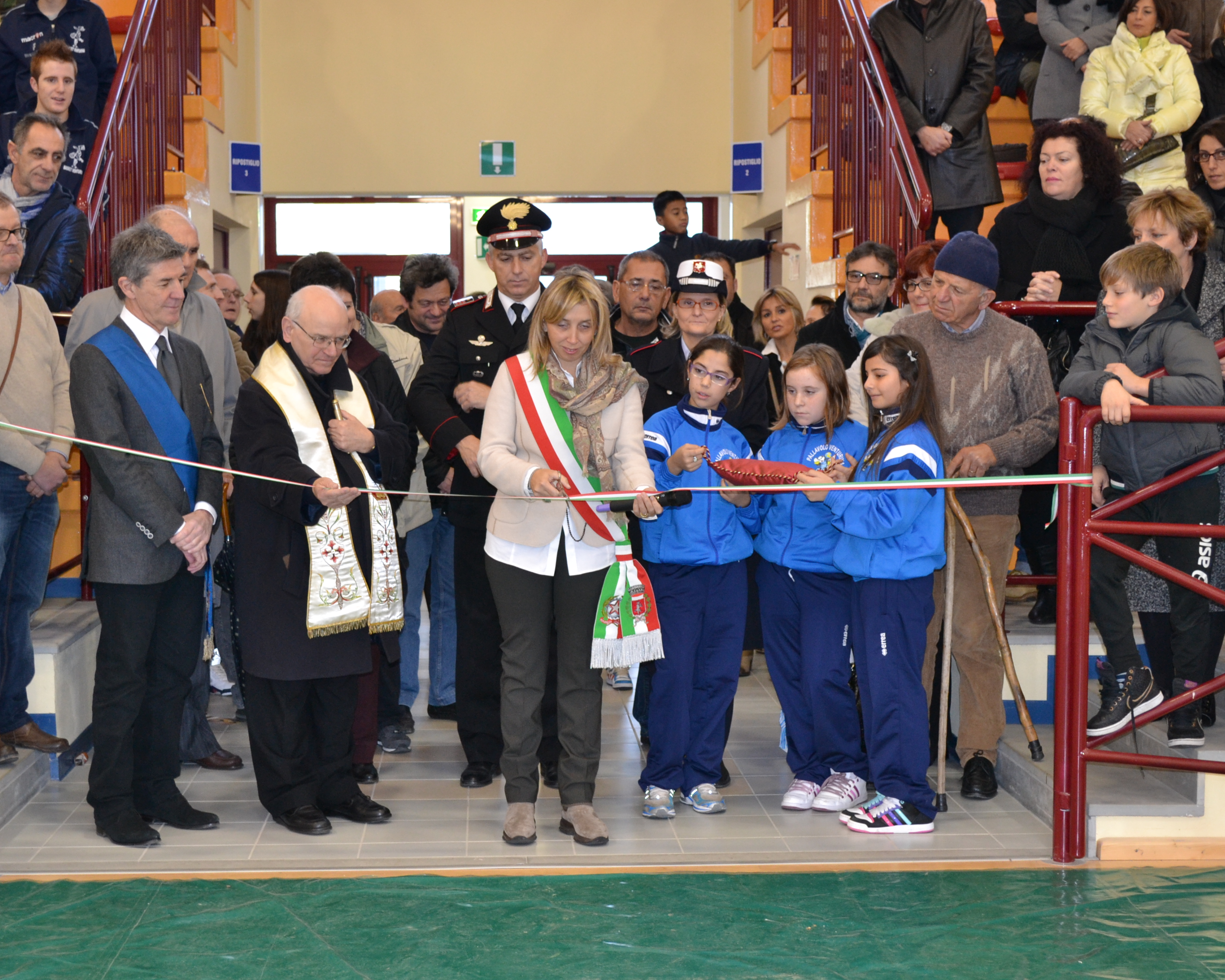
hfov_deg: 34.1
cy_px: 492
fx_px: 1994
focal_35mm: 55
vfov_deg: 27.6
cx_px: 559
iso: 720
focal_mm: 32
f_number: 4.8
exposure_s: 1/60
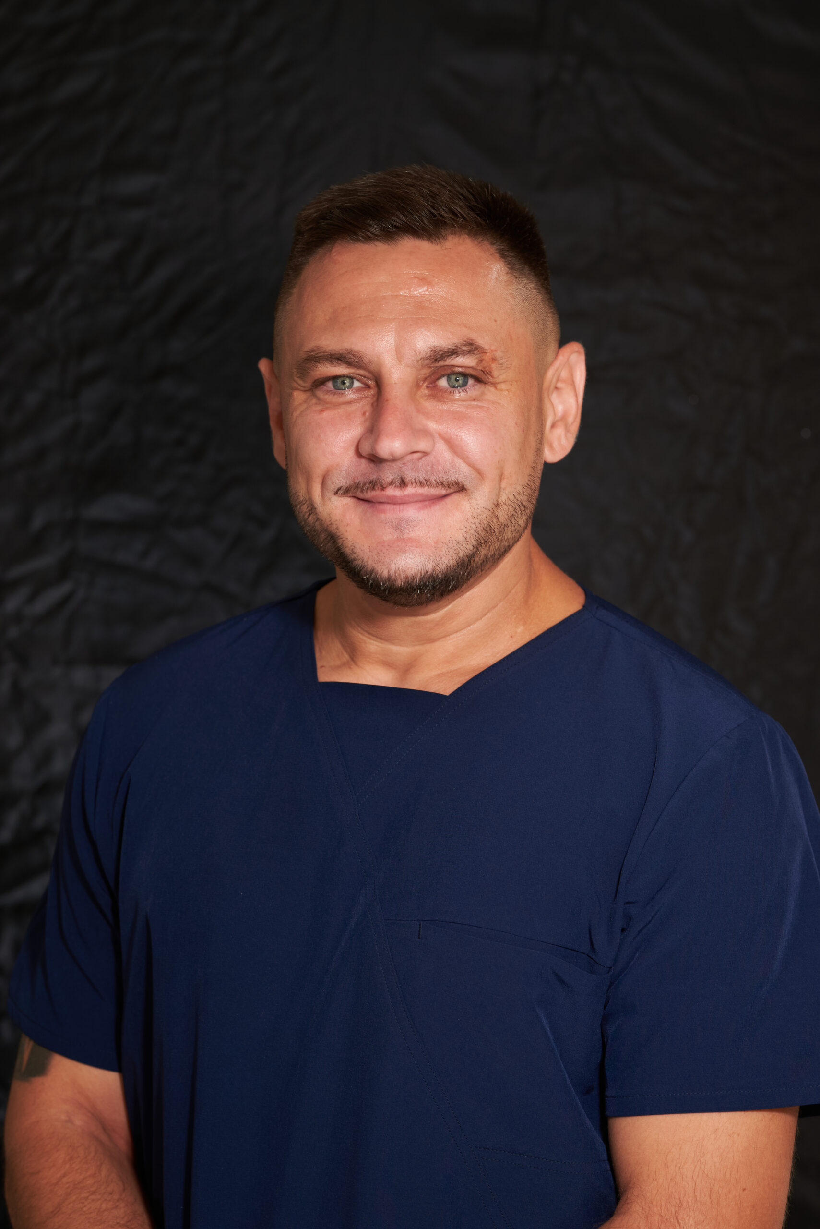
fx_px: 3584
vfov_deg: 19.4
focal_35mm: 105
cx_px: 410
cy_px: 614
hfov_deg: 13.1
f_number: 5
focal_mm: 105
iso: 640
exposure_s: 1/125
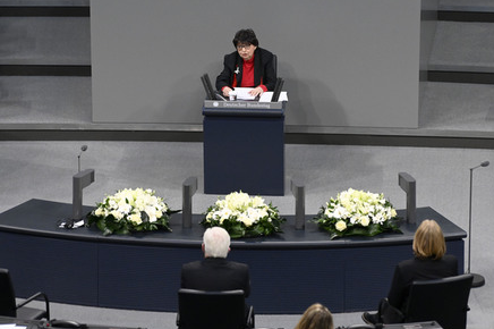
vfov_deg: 6.6
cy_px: 167
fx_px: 2838
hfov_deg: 9.9
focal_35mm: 207
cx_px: 246
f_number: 5.6
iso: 8000
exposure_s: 1/250
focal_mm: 200
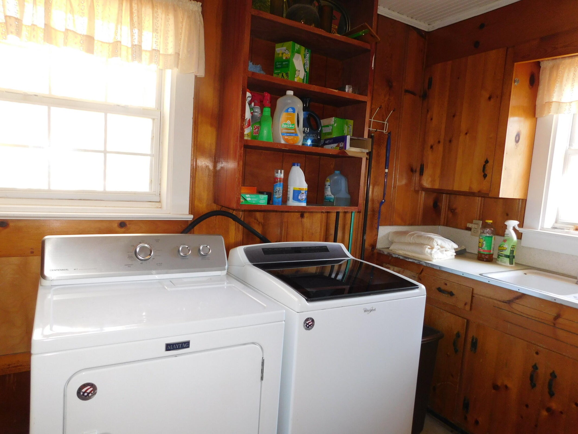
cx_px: 289
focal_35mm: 24
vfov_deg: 56.8
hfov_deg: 71.6
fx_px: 401
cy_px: 217
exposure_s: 1/30
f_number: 3
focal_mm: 4.1
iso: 200
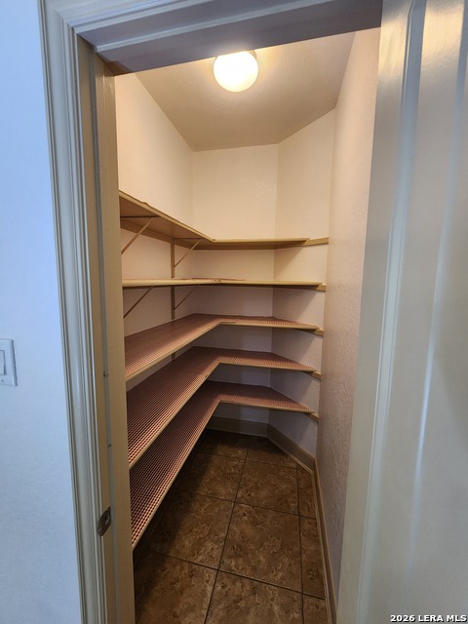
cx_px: 234
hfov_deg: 89.9
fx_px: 234
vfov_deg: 106.2
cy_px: 312
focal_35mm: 13
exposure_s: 1/50
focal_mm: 2.2
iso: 320
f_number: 2.2
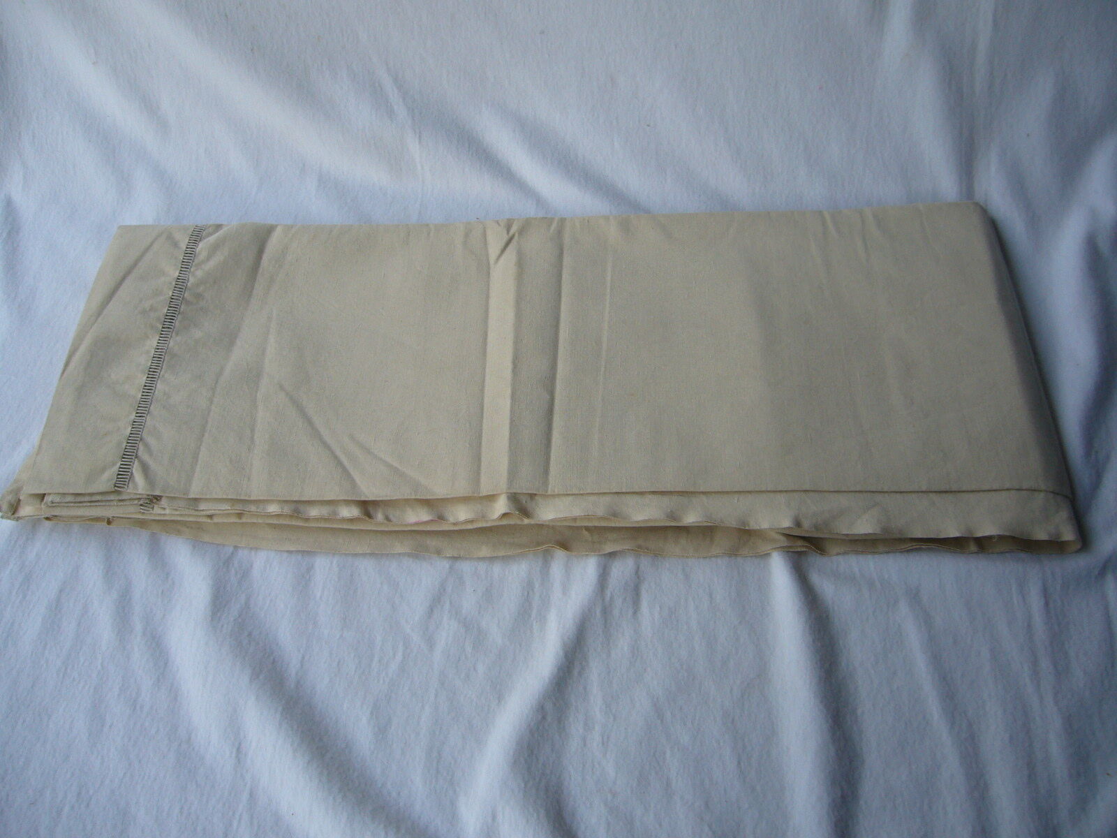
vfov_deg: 40.7
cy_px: 419
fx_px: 1129
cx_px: 558
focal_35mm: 35
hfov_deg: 52.6
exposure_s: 1/40
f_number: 2.8
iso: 80
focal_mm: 5.8
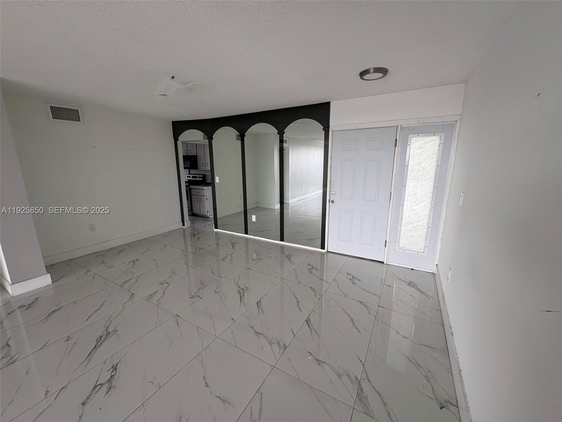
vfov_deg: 85.7
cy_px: 211
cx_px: 281
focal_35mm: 14
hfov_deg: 102.1
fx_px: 227
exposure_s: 1/99
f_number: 2.2
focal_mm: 2.22
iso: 50
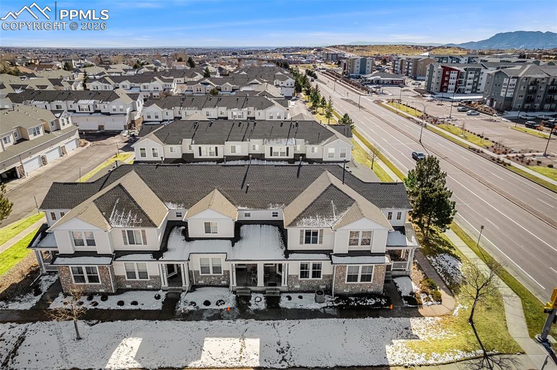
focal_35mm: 22
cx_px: 278
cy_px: 185
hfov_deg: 78.6
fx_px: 340
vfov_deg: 57.1
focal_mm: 8.38
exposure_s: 1/8000
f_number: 2.8
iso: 400
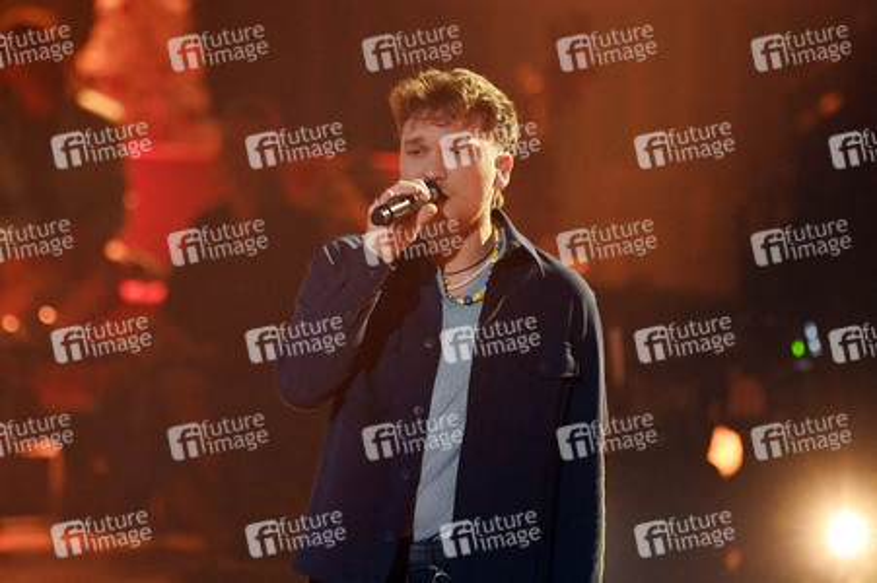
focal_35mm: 400
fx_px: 9737
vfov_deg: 3.4
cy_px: 292
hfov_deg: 5.2
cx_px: 438
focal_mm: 400
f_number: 5.6
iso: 12800
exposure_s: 1/400
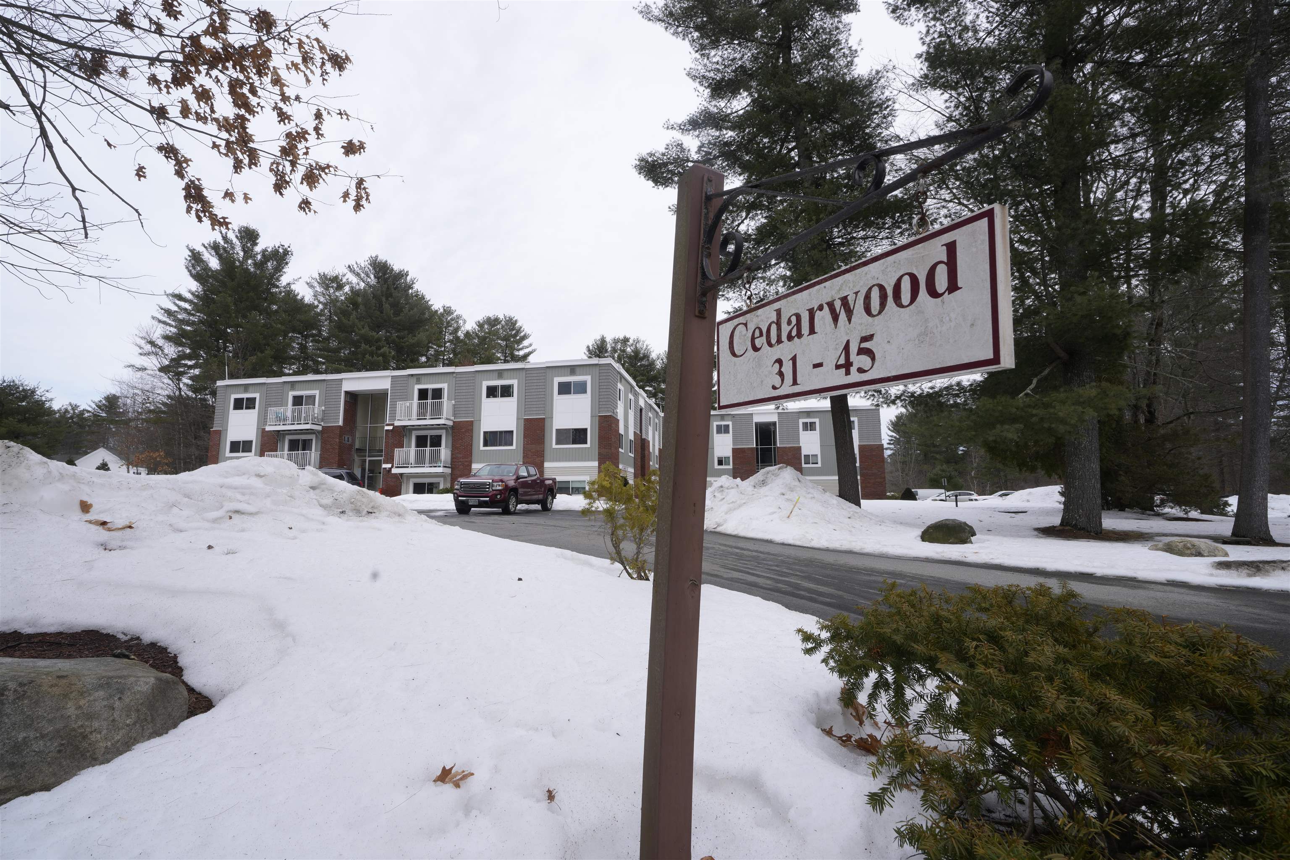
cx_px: 645
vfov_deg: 81.2
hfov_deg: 104.3
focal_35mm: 14
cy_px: 430
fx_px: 502
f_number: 11
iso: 100
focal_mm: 14
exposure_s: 1/50
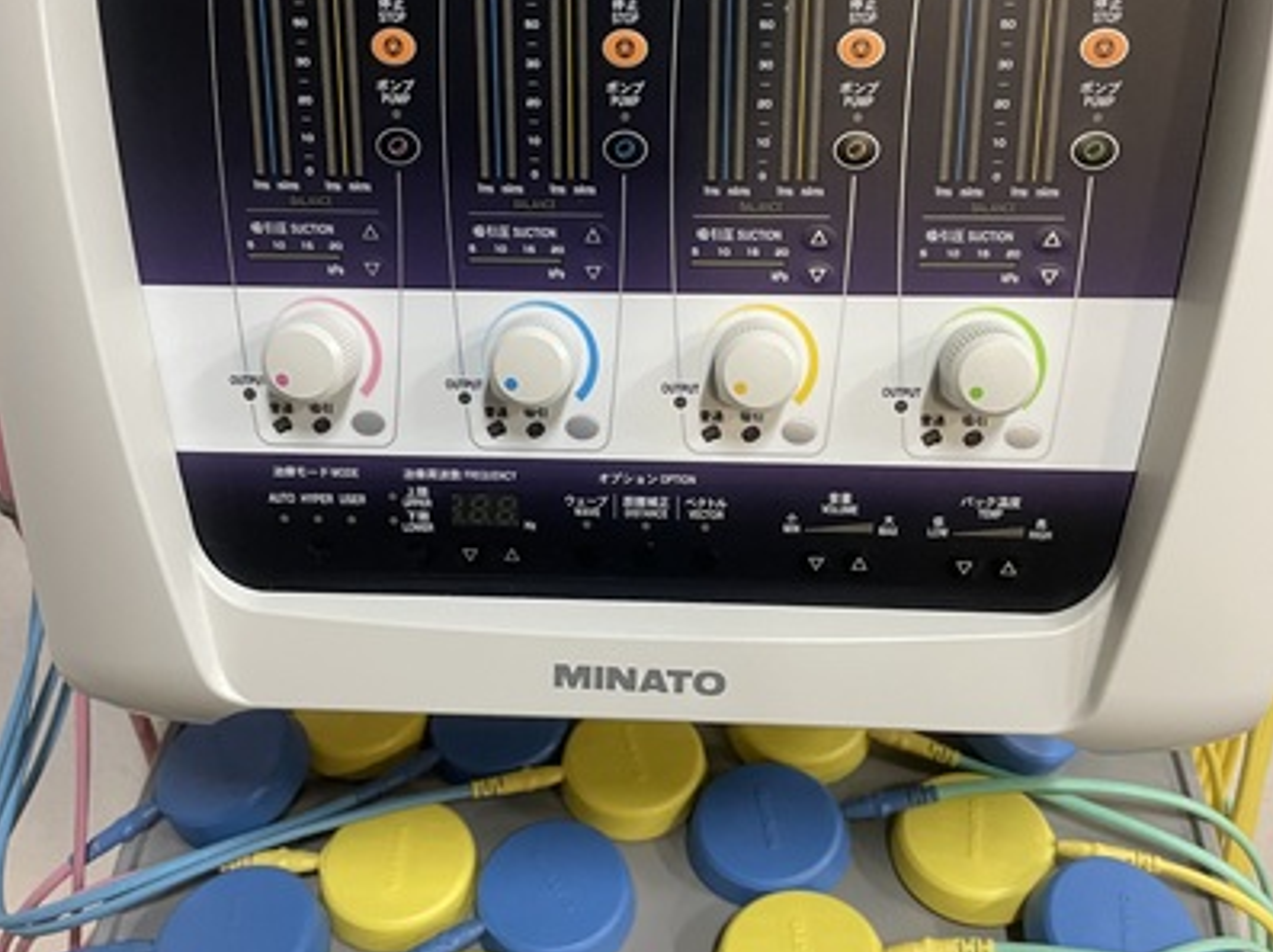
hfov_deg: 52.7
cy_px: 423
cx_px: 638
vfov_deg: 40.6
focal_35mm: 35
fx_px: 1286
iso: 400
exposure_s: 1/40
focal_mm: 4.2
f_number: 1.6
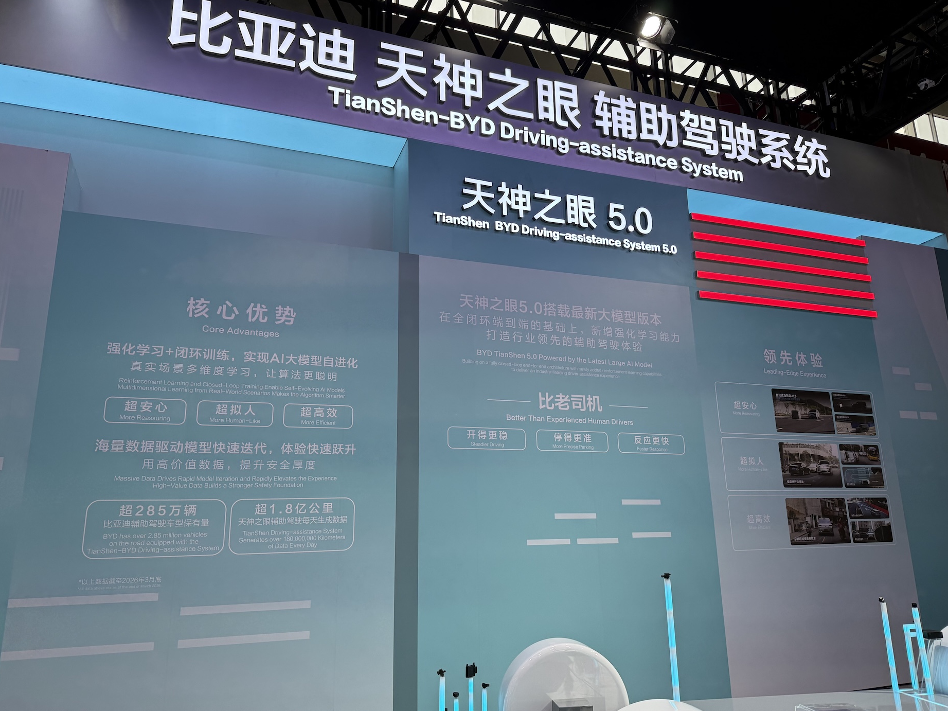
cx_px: 475
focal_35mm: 25
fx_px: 685
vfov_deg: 54.9
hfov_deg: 69.4
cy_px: 345
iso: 100
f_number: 1.78
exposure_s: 1/313
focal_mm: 6.76
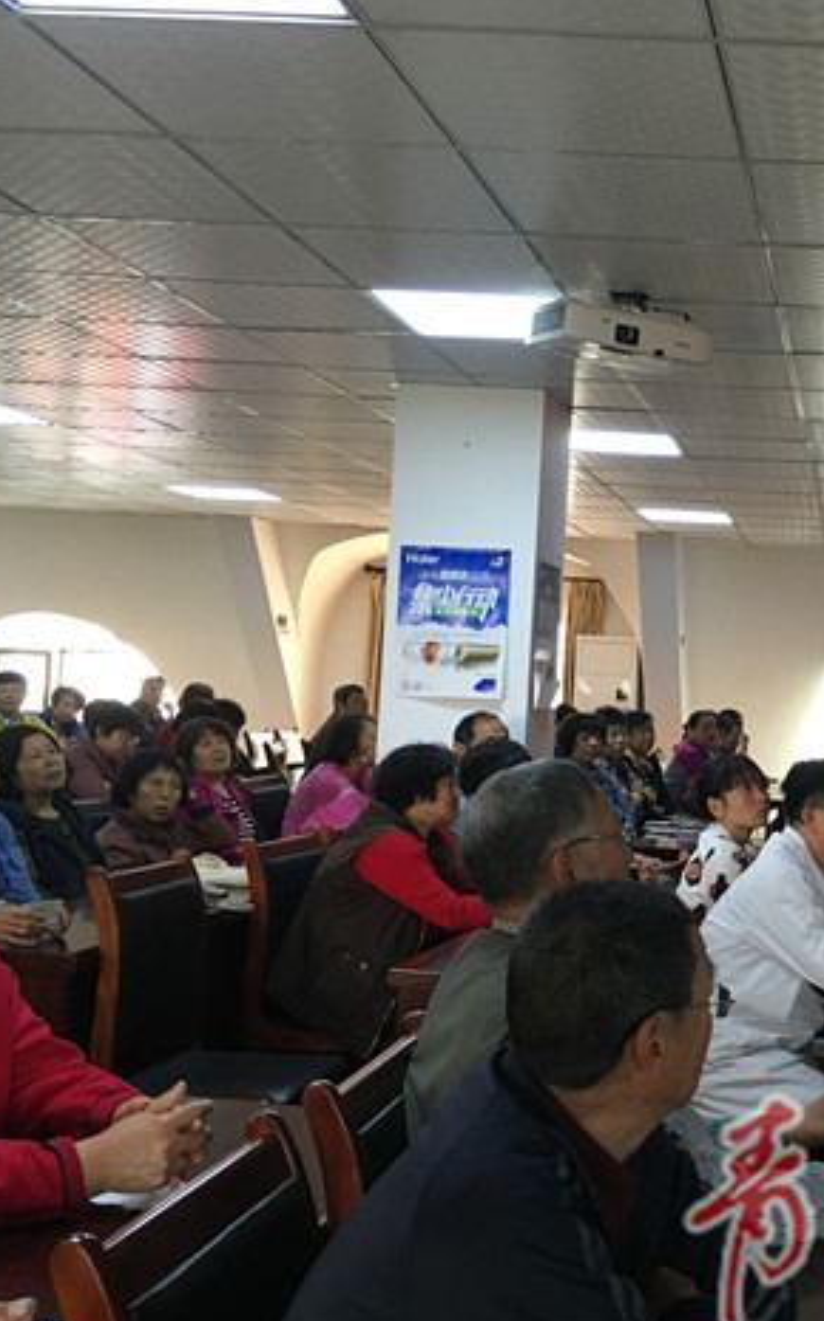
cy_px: 663
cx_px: 796
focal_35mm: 43
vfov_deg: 46.2
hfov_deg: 28.3
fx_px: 1547
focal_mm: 4.15
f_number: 2.2
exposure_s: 1/33
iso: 160
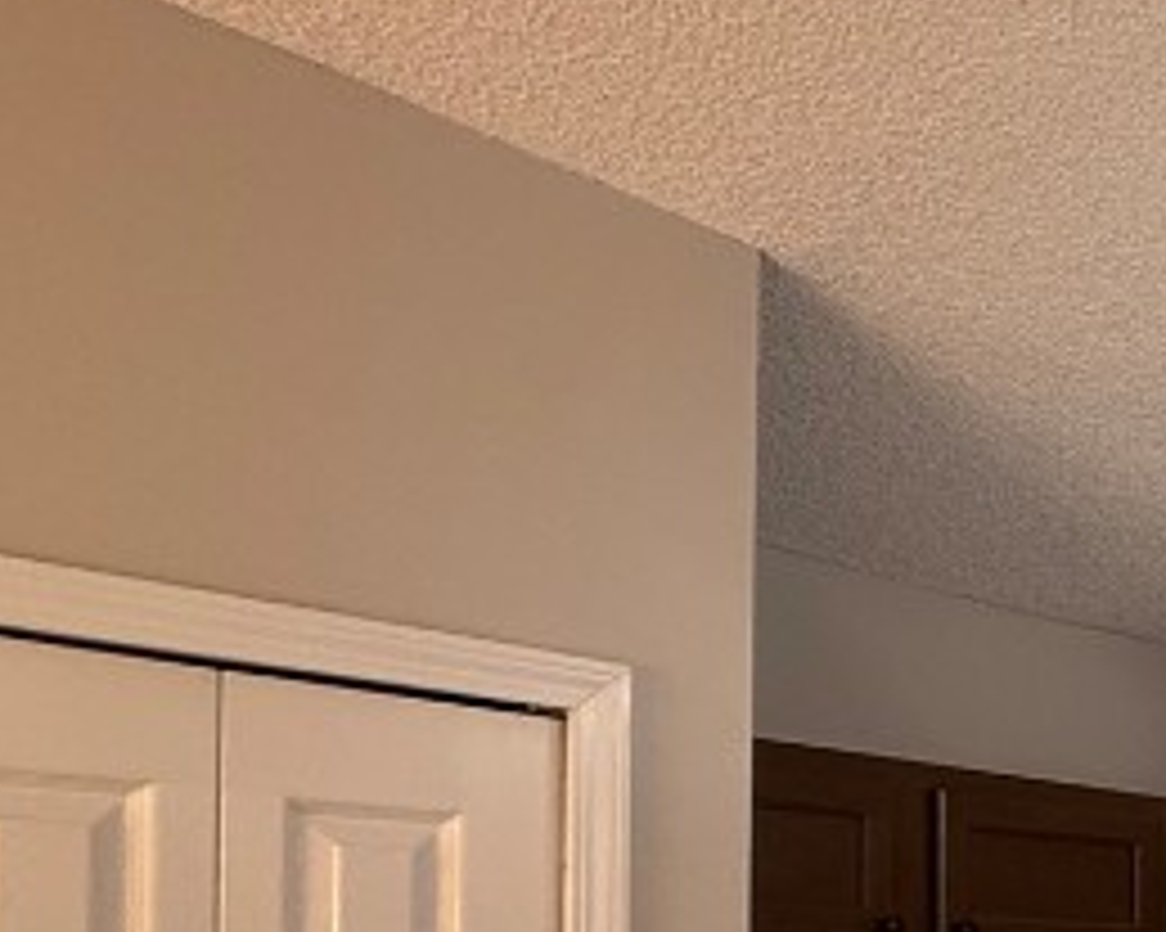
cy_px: 1013
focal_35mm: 54
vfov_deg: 26.0
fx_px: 1863
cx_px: 2053
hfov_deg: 22.3
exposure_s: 1/60
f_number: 2.2
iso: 250
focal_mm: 2.22
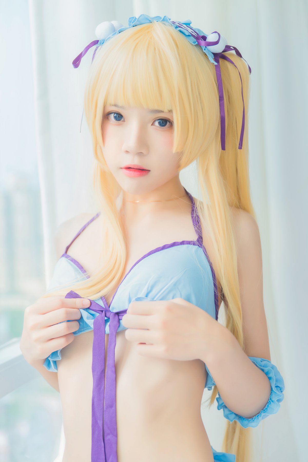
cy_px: 231
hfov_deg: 26.5
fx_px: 654
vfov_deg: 38.9
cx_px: 154
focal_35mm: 51
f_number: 2.8
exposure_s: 1/160
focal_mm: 51
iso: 160
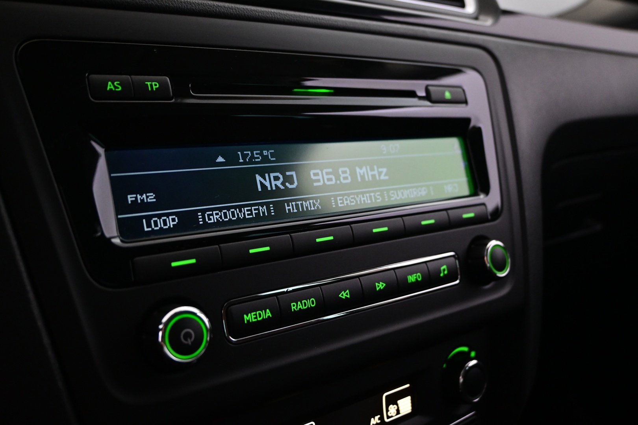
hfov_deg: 59.5
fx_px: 558
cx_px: 319
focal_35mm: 32
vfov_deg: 41.7
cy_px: 212
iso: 2000
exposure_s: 1/30
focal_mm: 21
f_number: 4
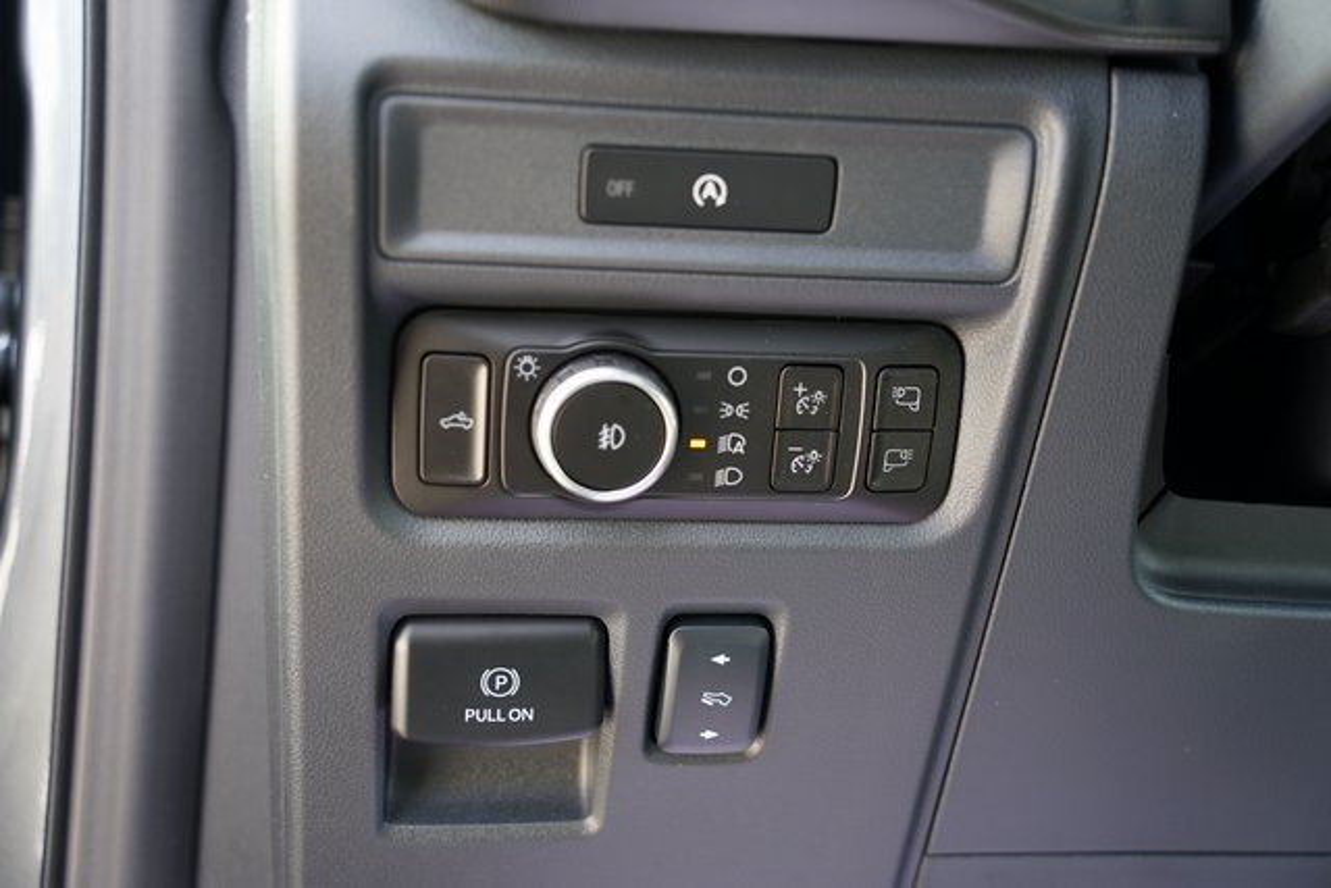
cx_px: 666
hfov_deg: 46.4
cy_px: 444
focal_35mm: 42
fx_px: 1553
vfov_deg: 31.9
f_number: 4
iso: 400
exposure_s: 1/60
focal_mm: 42
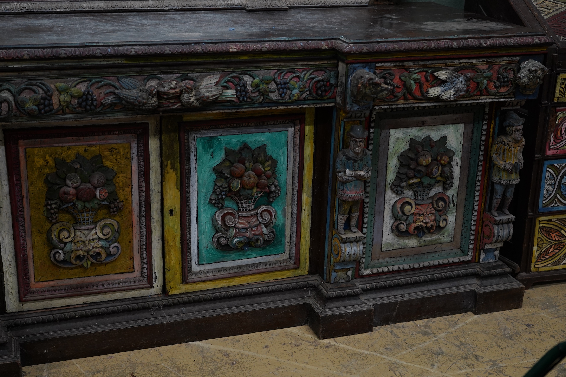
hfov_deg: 40.3
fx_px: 770
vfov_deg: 27.5
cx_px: 283
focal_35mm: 49
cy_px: 188
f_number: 4
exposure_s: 1/125
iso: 1250
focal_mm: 49
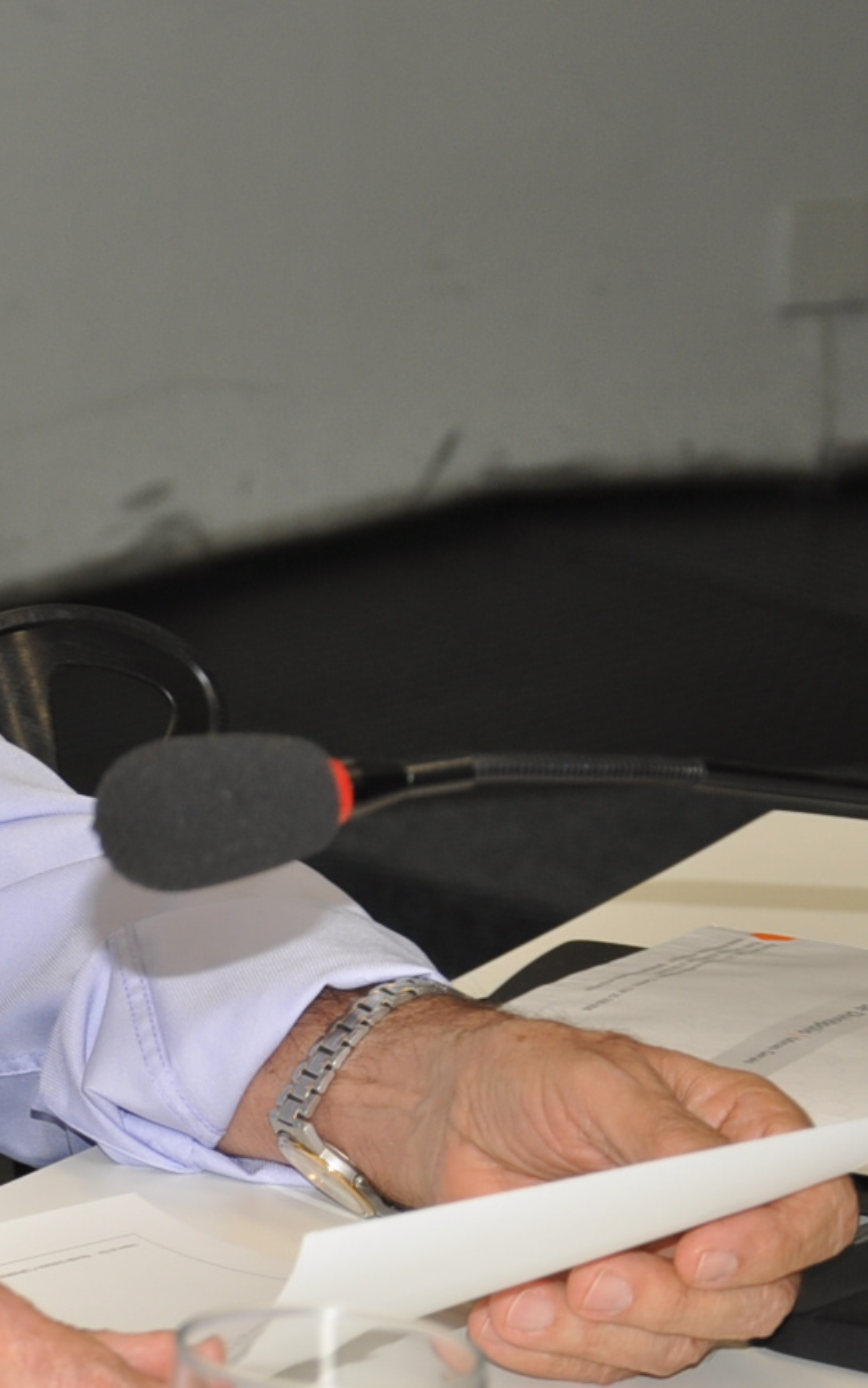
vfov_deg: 13.2
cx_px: -657
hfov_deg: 8.0
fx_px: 5978
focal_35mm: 158
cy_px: 552
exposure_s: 1/60
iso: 200
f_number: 4.8
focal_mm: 42
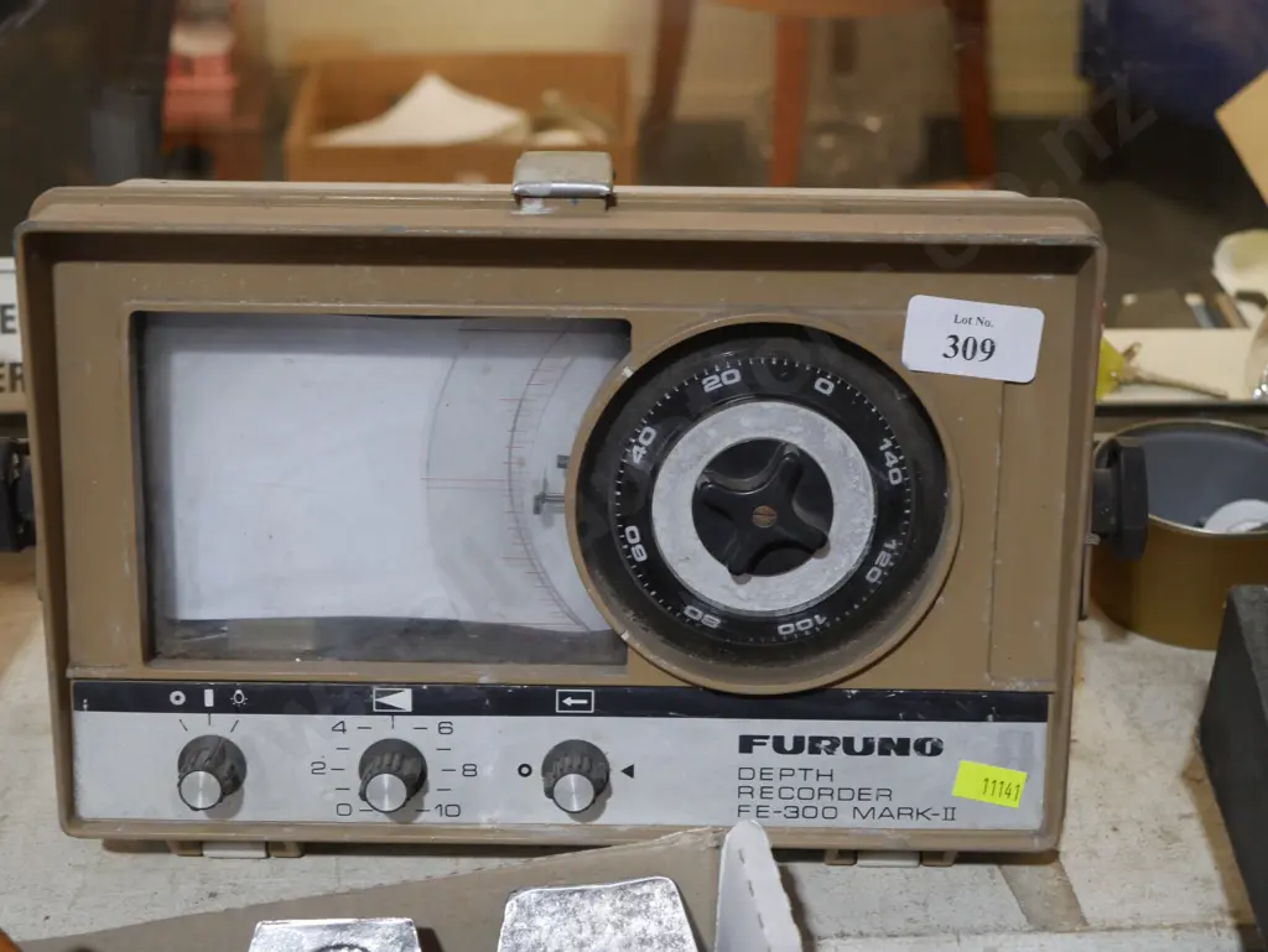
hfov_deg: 31.2
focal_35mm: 62
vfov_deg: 23.7
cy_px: 476
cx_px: 634
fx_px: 2272
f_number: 5.4
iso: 1600
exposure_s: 1/80
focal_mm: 31
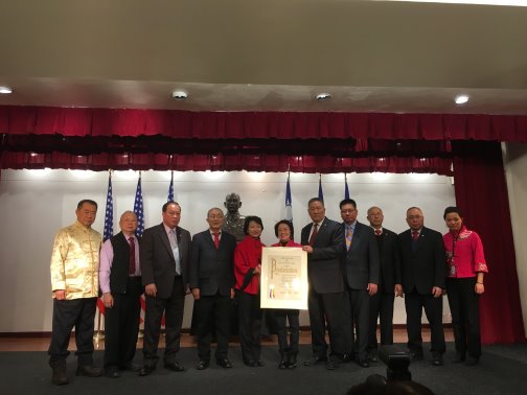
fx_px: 442
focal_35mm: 29
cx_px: 264
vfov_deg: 48.2
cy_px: 198
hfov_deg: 61.7
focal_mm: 4.15
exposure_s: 1/30
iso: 32
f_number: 2.2
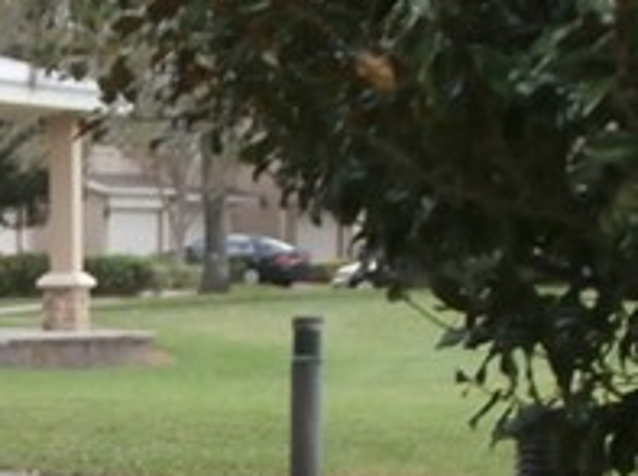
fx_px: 3643
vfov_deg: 7.4
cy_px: 703
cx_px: -554
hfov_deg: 9.5
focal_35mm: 198
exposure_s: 1/200
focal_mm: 6.67
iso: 100
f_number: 3.9
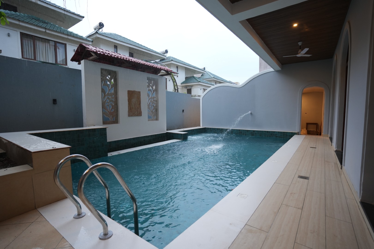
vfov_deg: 70.4
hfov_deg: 93.3
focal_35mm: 17
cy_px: 124
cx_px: 187
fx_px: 177
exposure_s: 1/100
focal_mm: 17
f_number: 2.8
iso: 1000
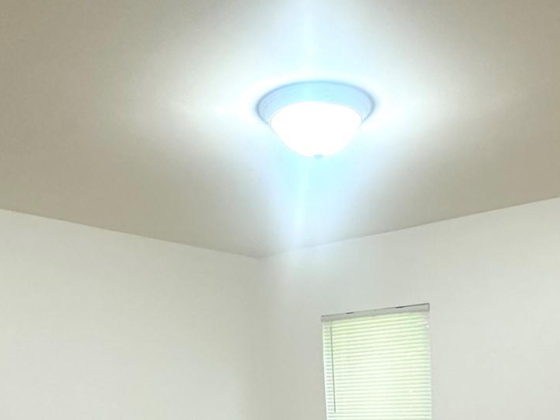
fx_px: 647
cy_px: 521
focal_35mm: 40
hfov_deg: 46.3
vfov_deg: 30.0
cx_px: 354
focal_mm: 2.22
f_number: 2.2
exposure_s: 1/120
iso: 250
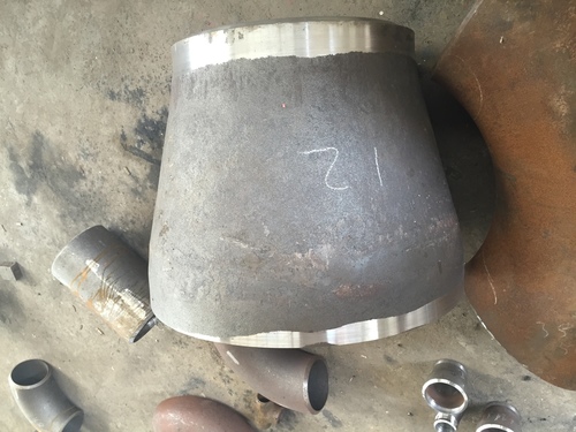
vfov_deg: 48.2
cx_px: 288
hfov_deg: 61.7
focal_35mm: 29
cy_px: 216
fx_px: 483
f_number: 2.2
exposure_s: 1/30
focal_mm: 4.15
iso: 100
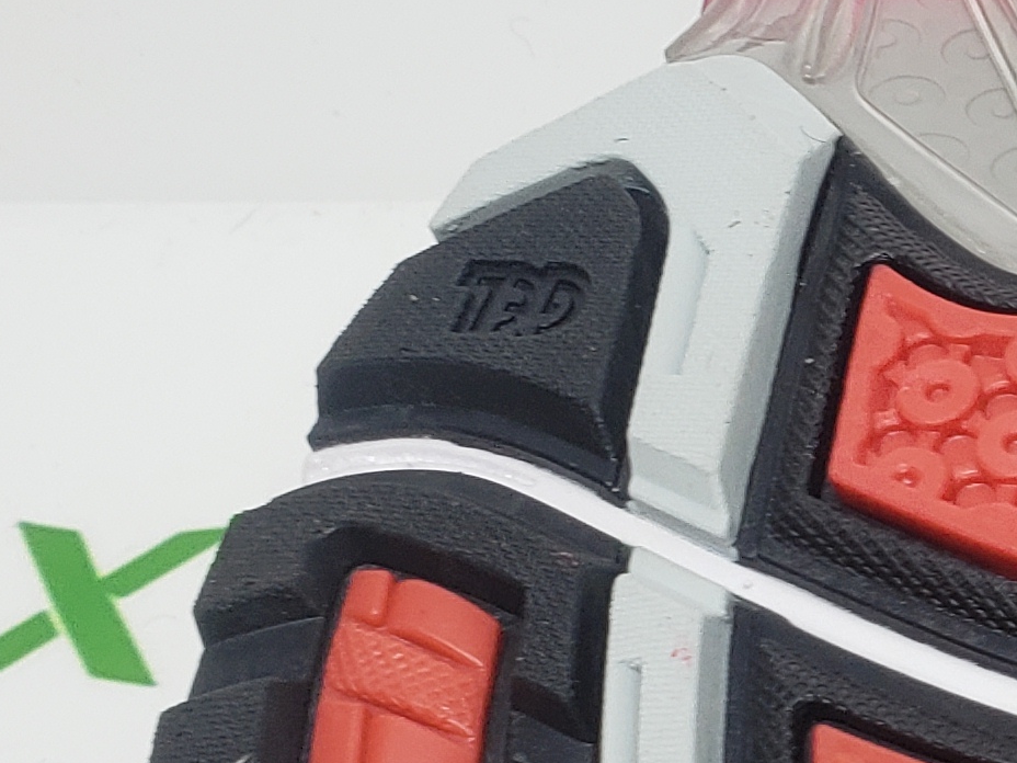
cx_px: 1745
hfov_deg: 15.4
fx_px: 3320
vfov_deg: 13.1
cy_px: 547
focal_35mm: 113
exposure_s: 1/163
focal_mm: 4.3
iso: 50
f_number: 2.4
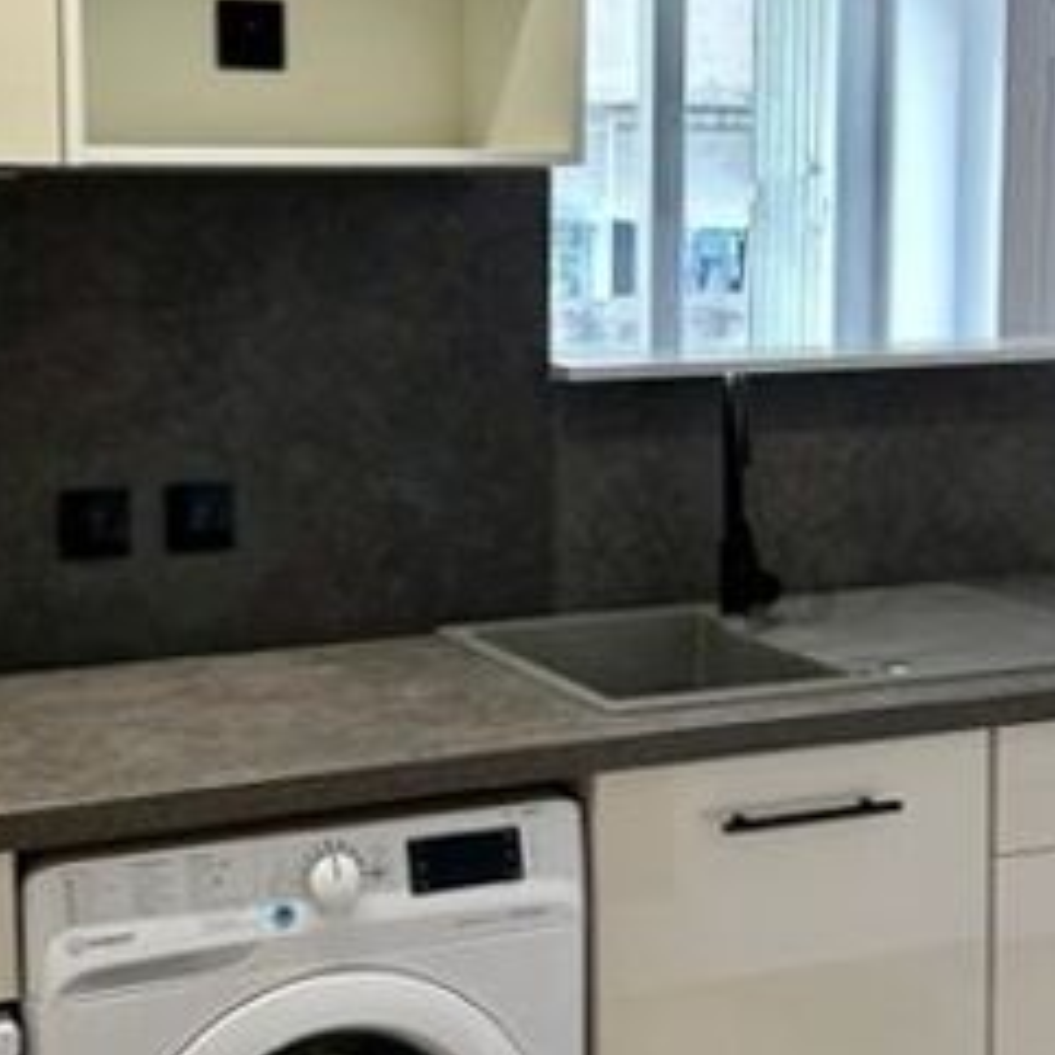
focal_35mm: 61
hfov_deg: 28.1
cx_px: 394
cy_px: 372
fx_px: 2103
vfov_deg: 28.0
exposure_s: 1/100
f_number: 1.5
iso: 64
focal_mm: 5.7
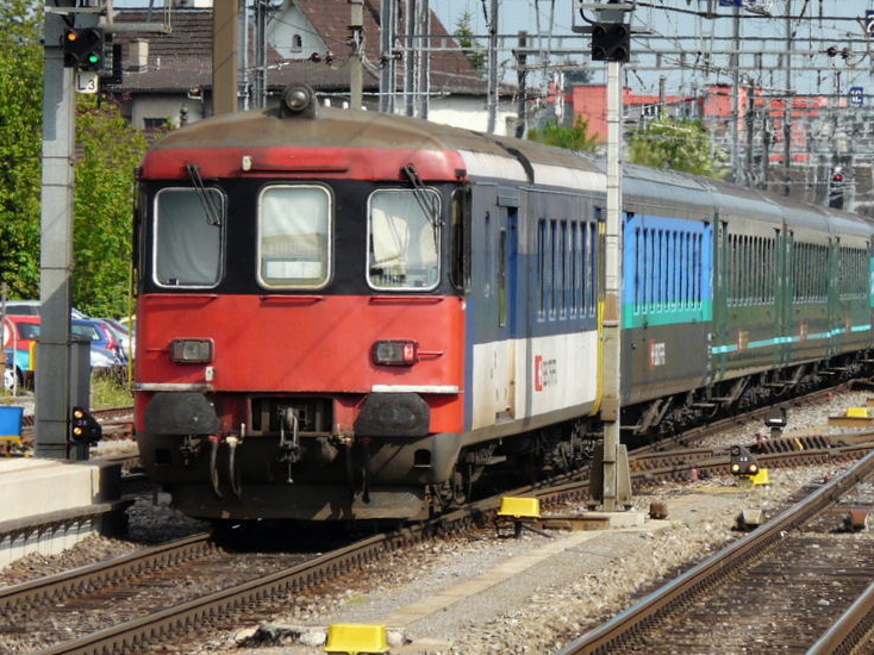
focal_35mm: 394
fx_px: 9945
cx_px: 566
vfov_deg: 3.8
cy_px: 270
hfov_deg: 5.0
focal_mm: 47.5
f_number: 5.6
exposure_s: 1/400
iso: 100
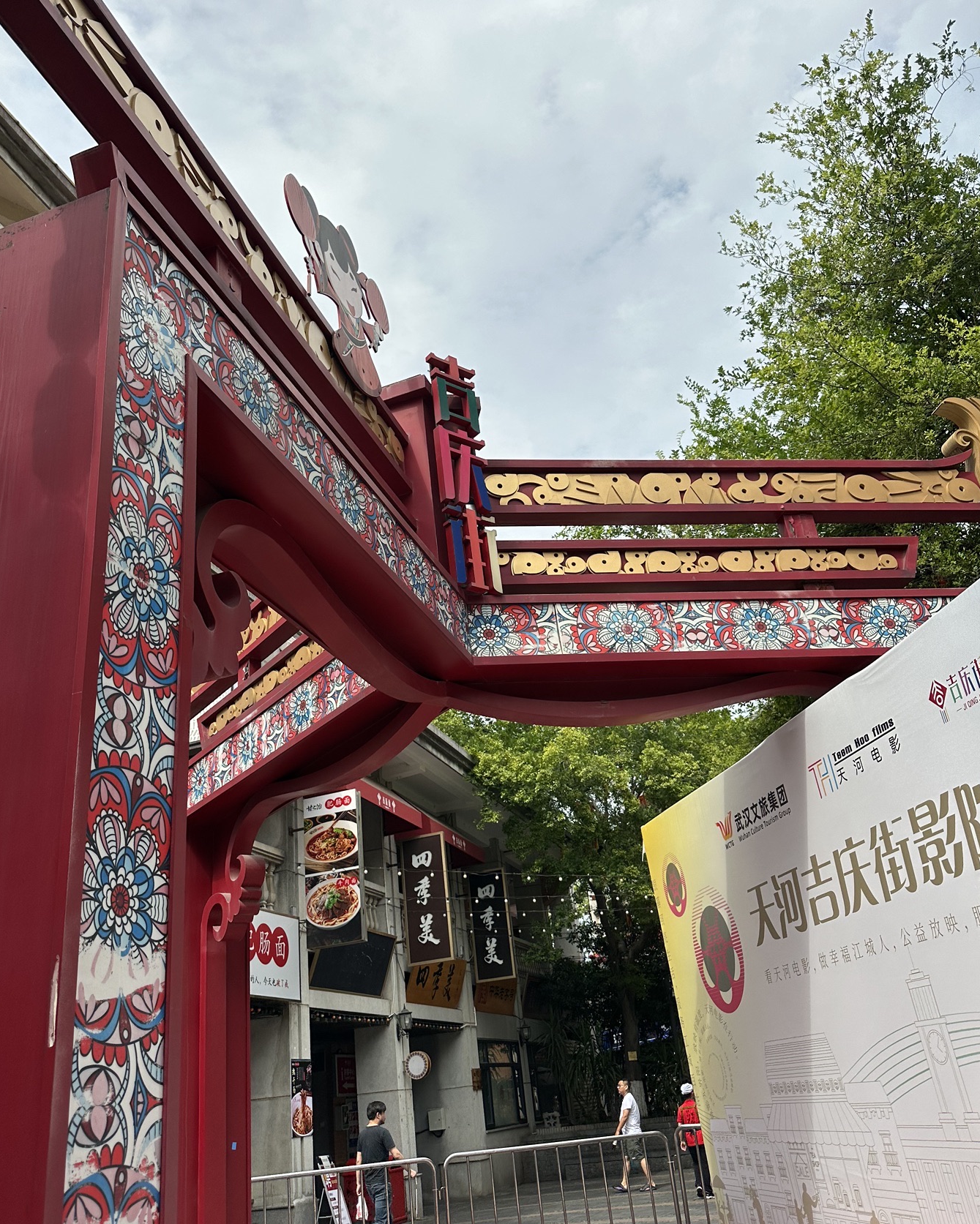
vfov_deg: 62.1
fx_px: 1015
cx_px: 446
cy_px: 556
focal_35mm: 28
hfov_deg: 51.5
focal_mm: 6.86
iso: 80
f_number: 1.78
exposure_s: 1/5000
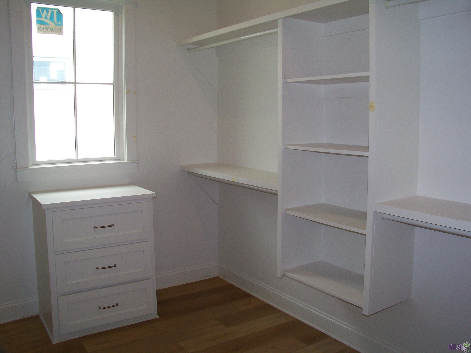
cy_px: 176
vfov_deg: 42.9
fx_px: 449
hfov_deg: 55.4
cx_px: 236
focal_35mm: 33
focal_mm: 5.85
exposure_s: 1/30
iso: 64
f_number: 5.6
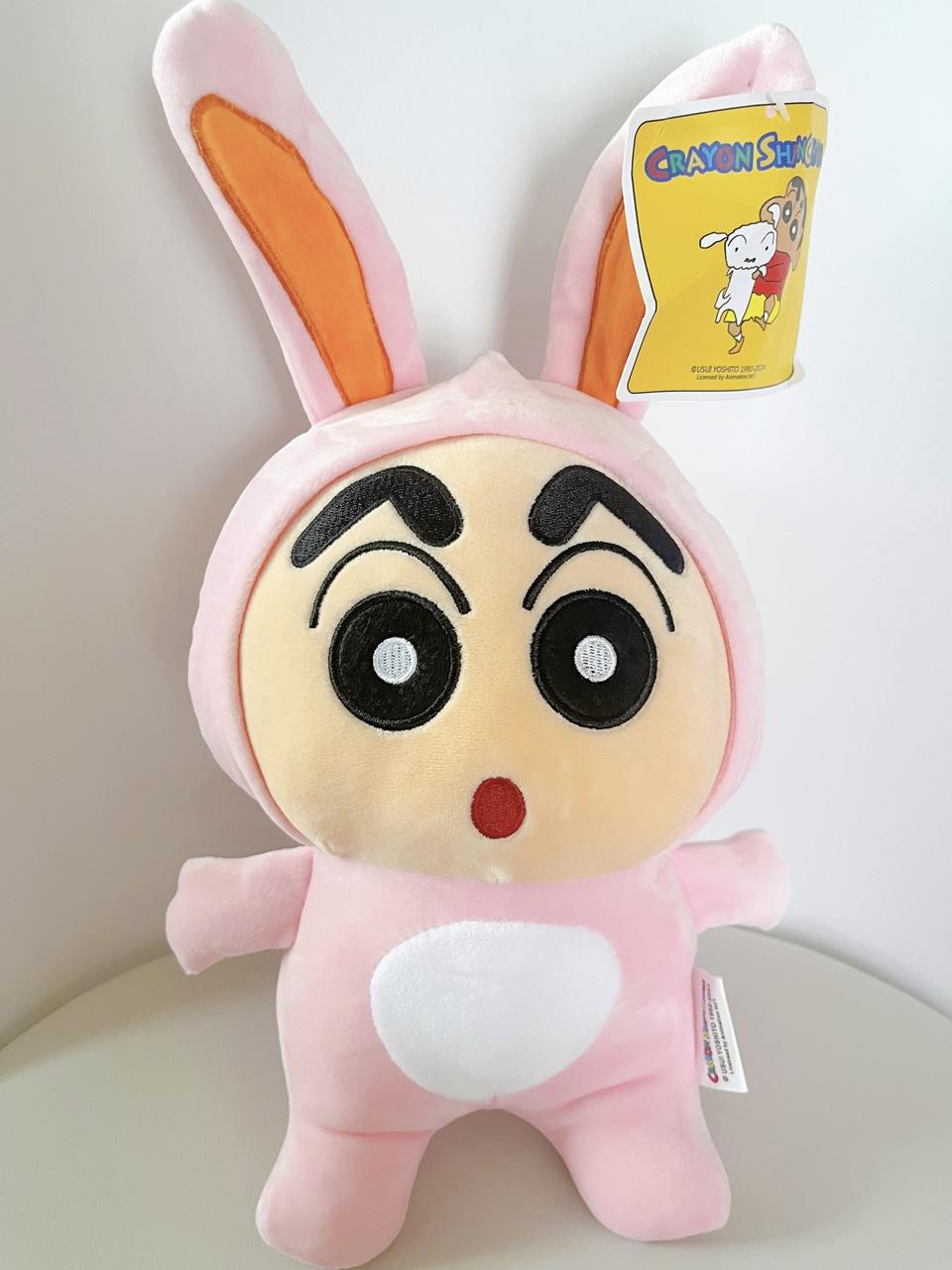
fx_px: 953
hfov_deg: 53.1
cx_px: 476
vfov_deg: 67.3
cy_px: 635
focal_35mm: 26
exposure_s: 1/60
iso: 160
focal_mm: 5.1
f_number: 1.6
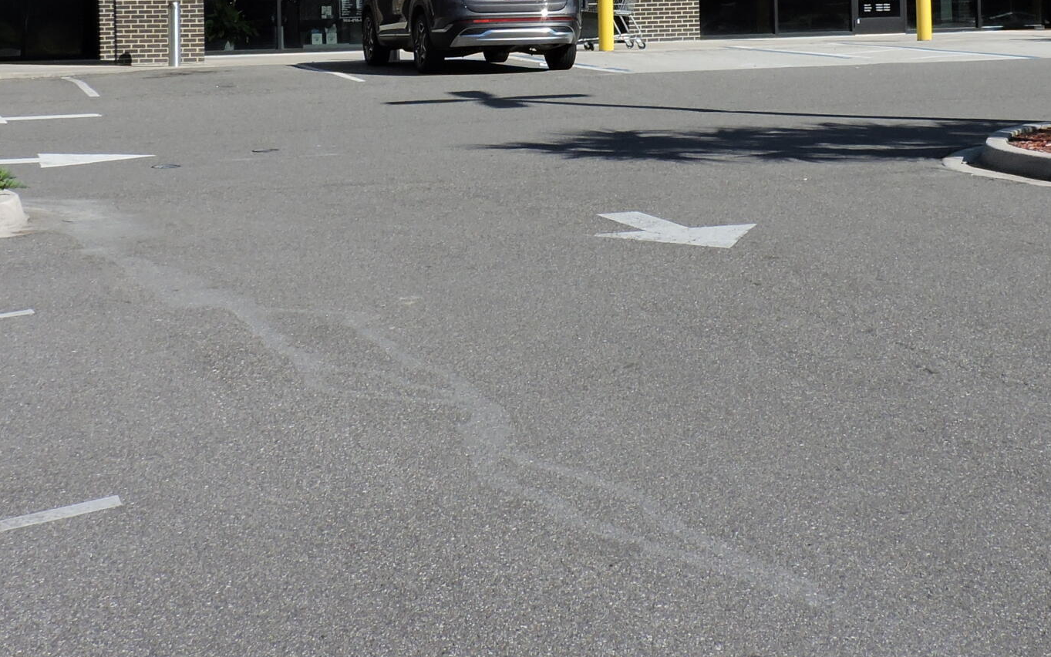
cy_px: -81
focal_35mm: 77
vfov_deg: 16.4
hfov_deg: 26.8
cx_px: 537
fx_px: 2206
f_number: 3.6
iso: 100
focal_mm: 5.9
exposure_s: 1/1250
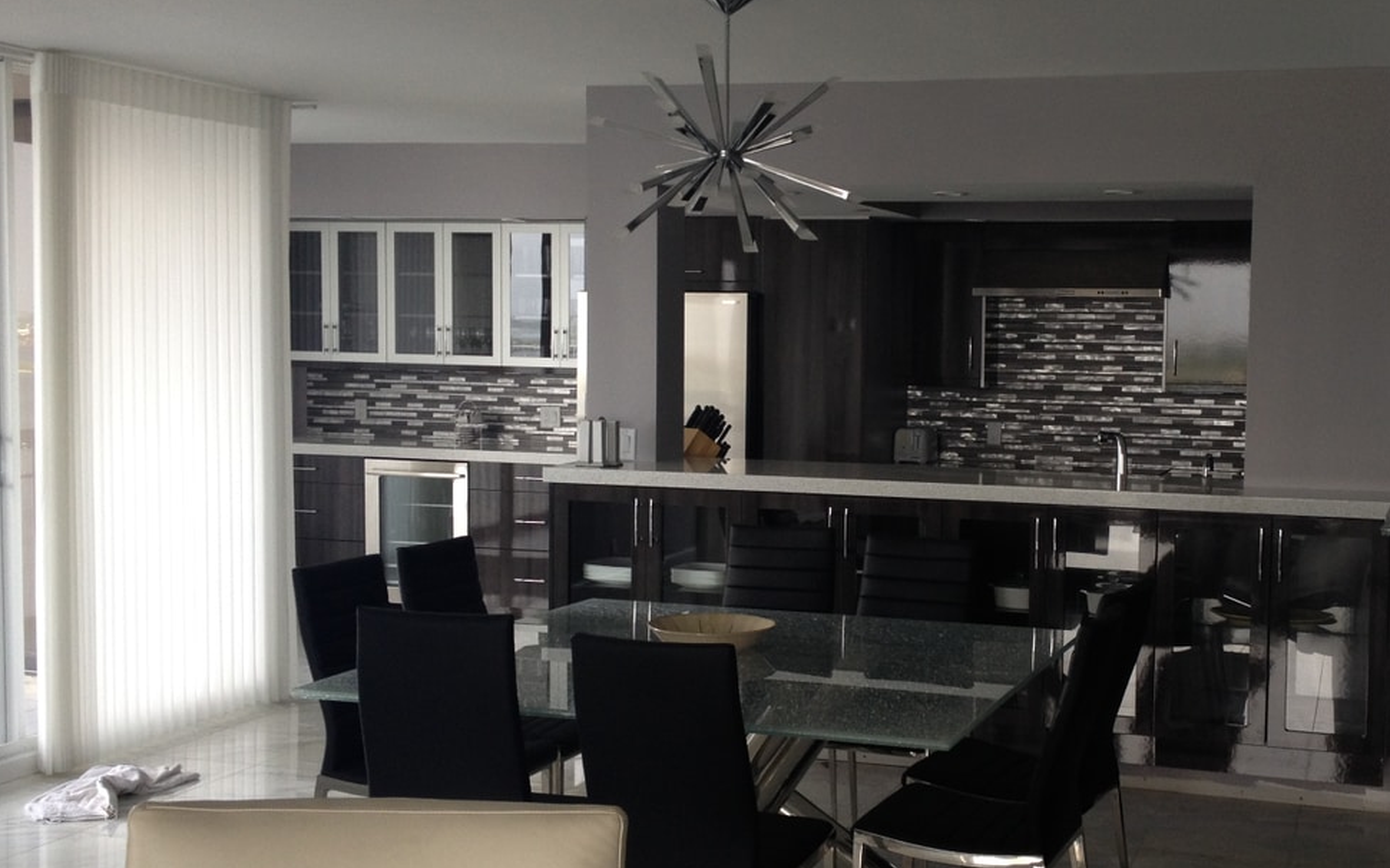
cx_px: 883
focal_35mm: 51
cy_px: 477
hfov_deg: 39.3
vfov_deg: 25.3
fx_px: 1932
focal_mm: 4.28
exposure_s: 1/60
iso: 50
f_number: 2.4
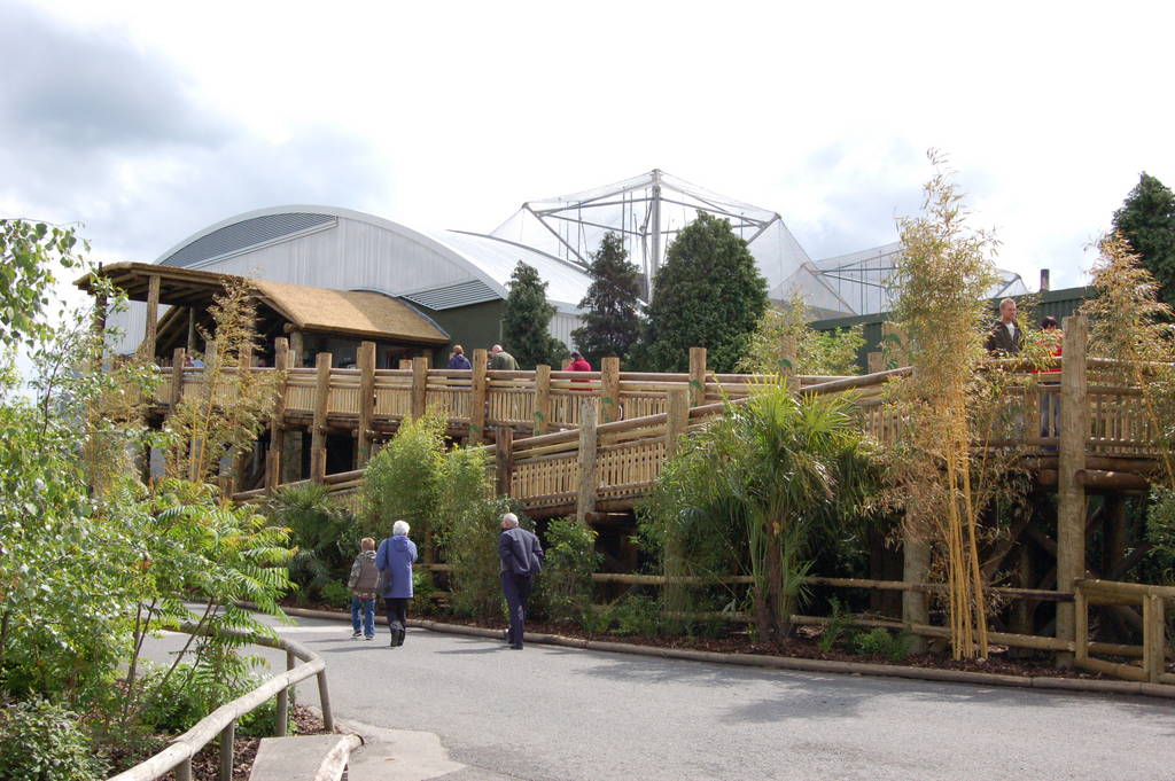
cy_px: 390
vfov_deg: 31.8
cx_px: 588
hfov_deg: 46.4
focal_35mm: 42
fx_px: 1370
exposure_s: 1/500
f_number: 11
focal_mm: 28
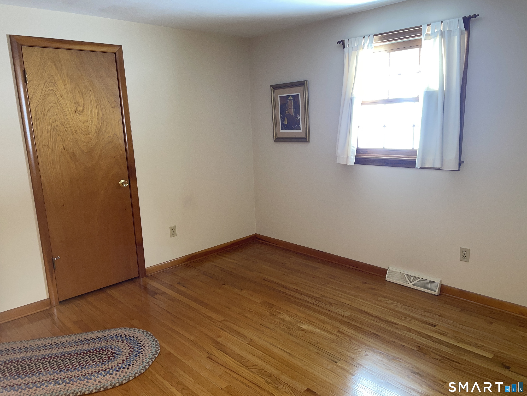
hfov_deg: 67.3
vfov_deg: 53.1
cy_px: 198
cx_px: 264
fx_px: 396
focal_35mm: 26
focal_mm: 4.2
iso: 64
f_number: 1.6
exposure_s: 1/15
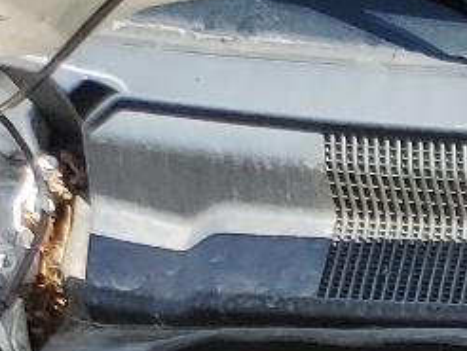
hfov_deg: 9.7
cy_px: 1017
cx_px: 1272
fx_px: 2282
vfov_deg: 7.8
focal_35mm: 169
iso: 50
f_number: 1.5
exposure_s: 1/1000
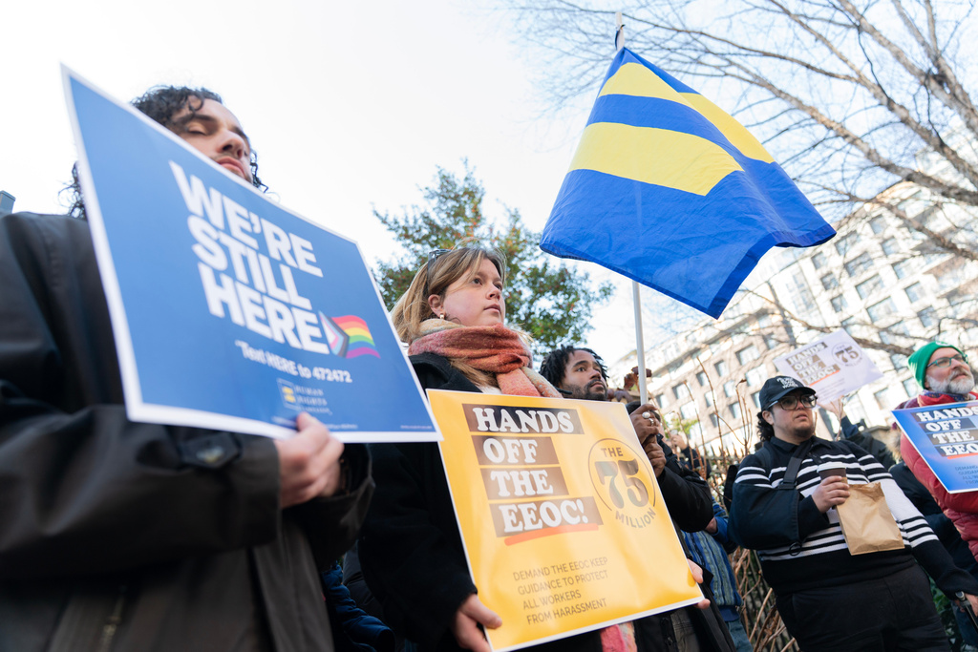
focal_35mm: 24
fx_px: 652
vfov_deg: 53.1
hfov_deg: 73.7
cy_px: 326
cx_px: 489
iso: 320
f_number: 3.2
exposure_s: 1/200
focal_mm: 24
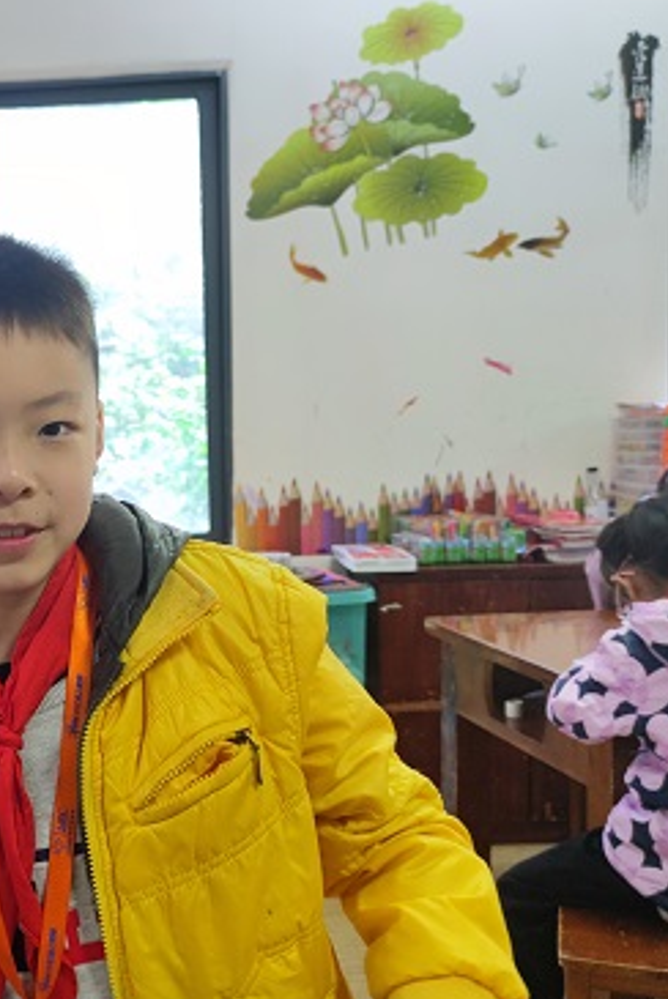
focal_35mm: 41
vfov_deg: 47.4
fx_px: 1139
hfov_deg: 29.9
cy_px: 517
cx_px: -38
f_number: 1.69
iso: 217
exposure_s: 1/50
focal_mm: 6.72
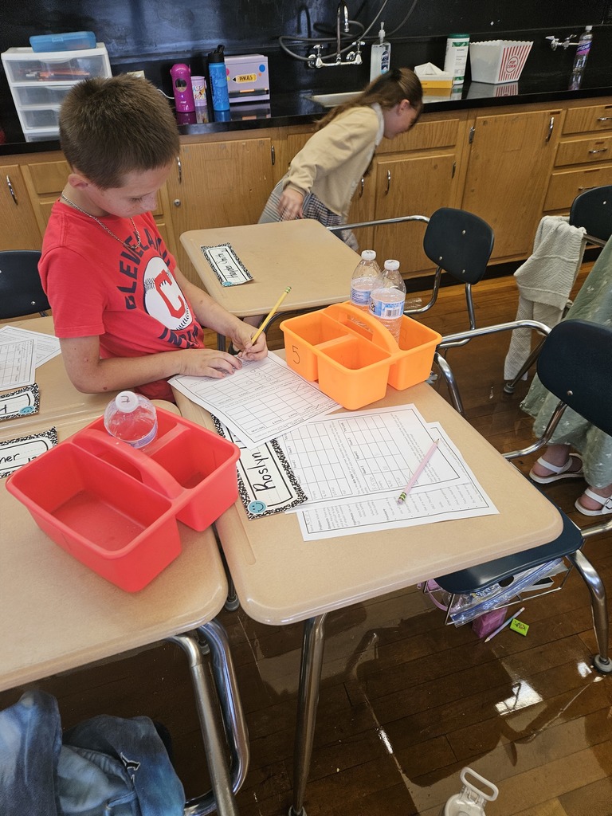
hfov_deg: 58.9
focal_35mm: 23
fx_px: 542
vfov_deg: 73.9
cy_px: 408
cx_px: 306
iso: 100
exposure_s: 1/120
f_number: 1.8
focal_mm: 5.4
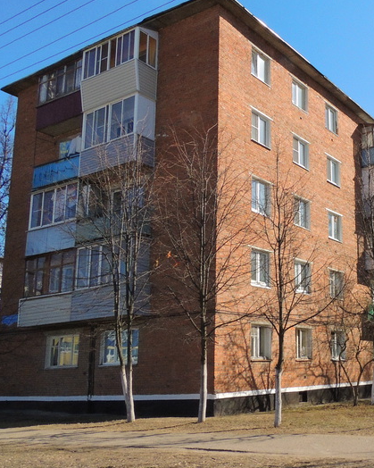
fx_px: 526
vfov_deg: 47.9
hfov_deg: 35.9
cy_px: 260
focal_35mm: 38
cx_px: 362
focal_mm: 4.3
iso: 400
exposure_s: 1/800
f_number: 6.6
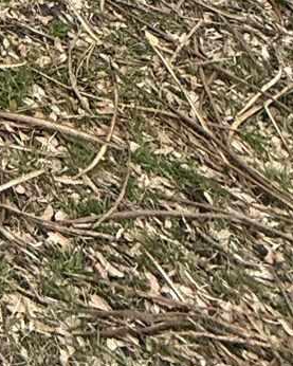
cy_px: -560
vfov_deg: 13.6
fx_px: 986
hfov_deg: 11.9
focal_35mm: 91
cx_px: -498
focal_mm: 2.22
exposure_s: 1/197
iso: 50
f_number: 2.2
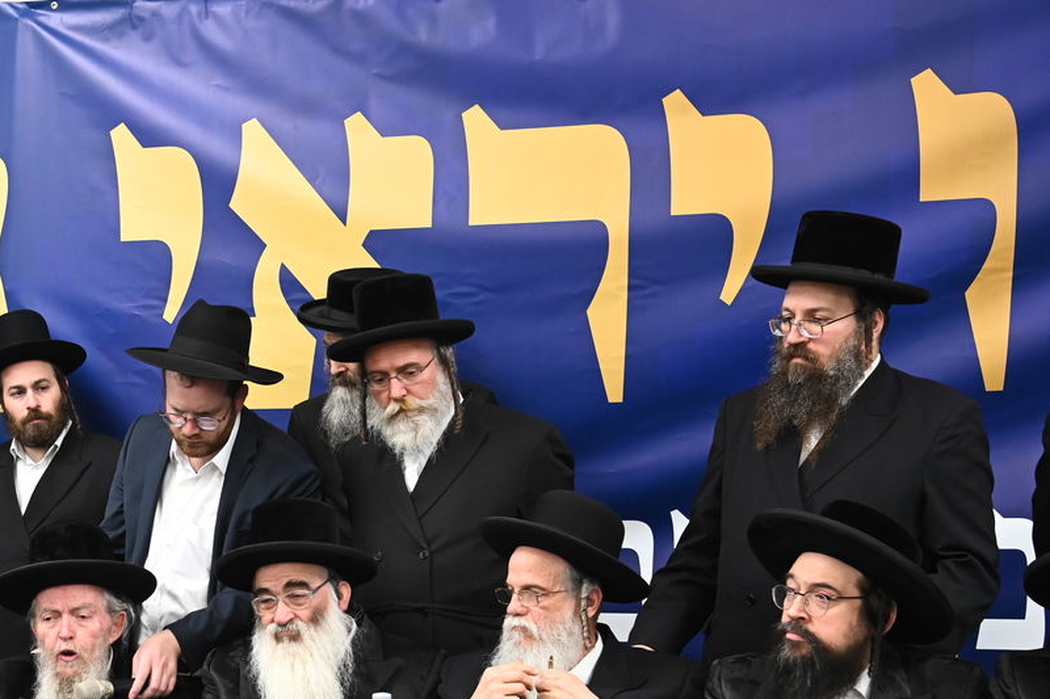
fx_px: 2245
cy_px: 591
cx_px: 150
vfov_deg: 17.5
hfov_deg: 25.7
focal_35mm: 77
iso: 2000
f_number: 5
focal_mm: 44
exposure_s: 1/160
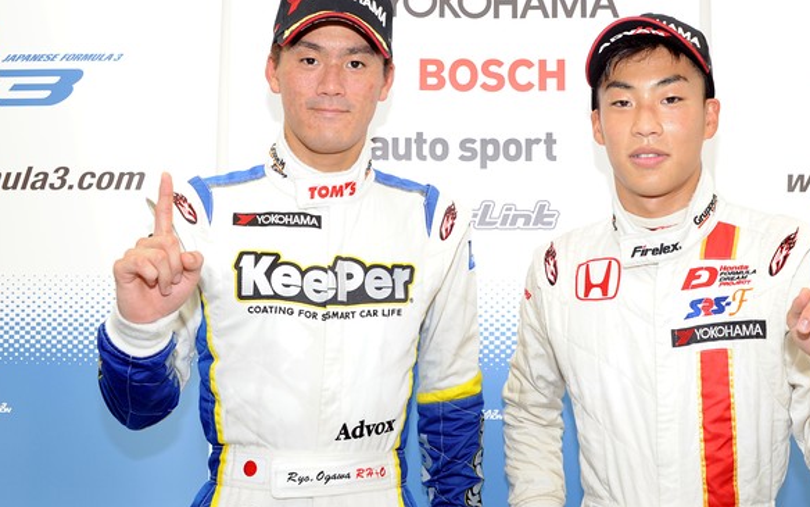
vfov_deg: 29.2
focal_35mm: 44
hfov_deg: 45.0
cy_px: 243
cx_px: 484
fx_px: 971
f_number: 5.6
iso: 800
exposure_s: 1/60
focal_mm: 35
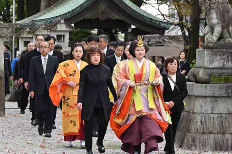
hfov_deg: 11.4
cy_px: 77
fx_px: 1160
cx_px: 116
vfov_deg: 7.6
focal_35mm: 180
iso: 800
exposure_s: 1/400
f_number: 8
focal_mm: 120
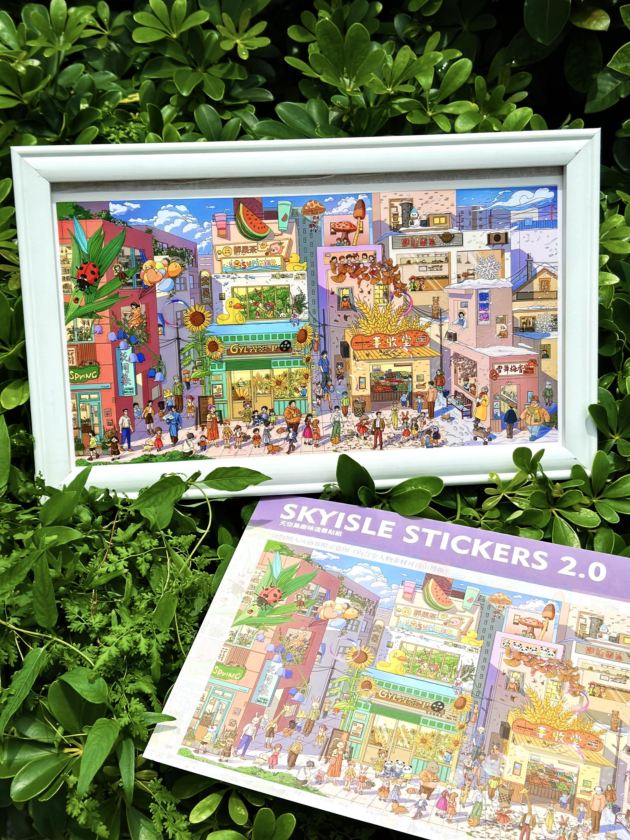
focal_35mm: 48
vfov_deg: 39.7
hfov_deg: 30.3
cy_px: 420
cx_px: 315
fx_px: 1165
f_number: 1.78
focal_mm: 6.86
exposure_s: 1/18868
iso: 100
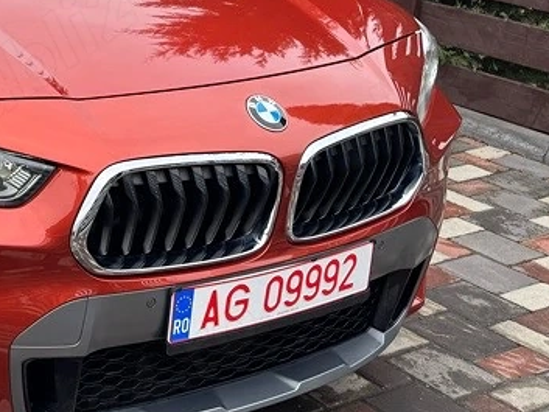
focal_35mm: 68
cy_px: 39
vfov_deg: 21.1
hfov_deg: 24.1
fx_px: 1079
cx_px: -210
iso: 64
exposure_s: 1/246
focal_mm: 6.76
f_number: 1.78
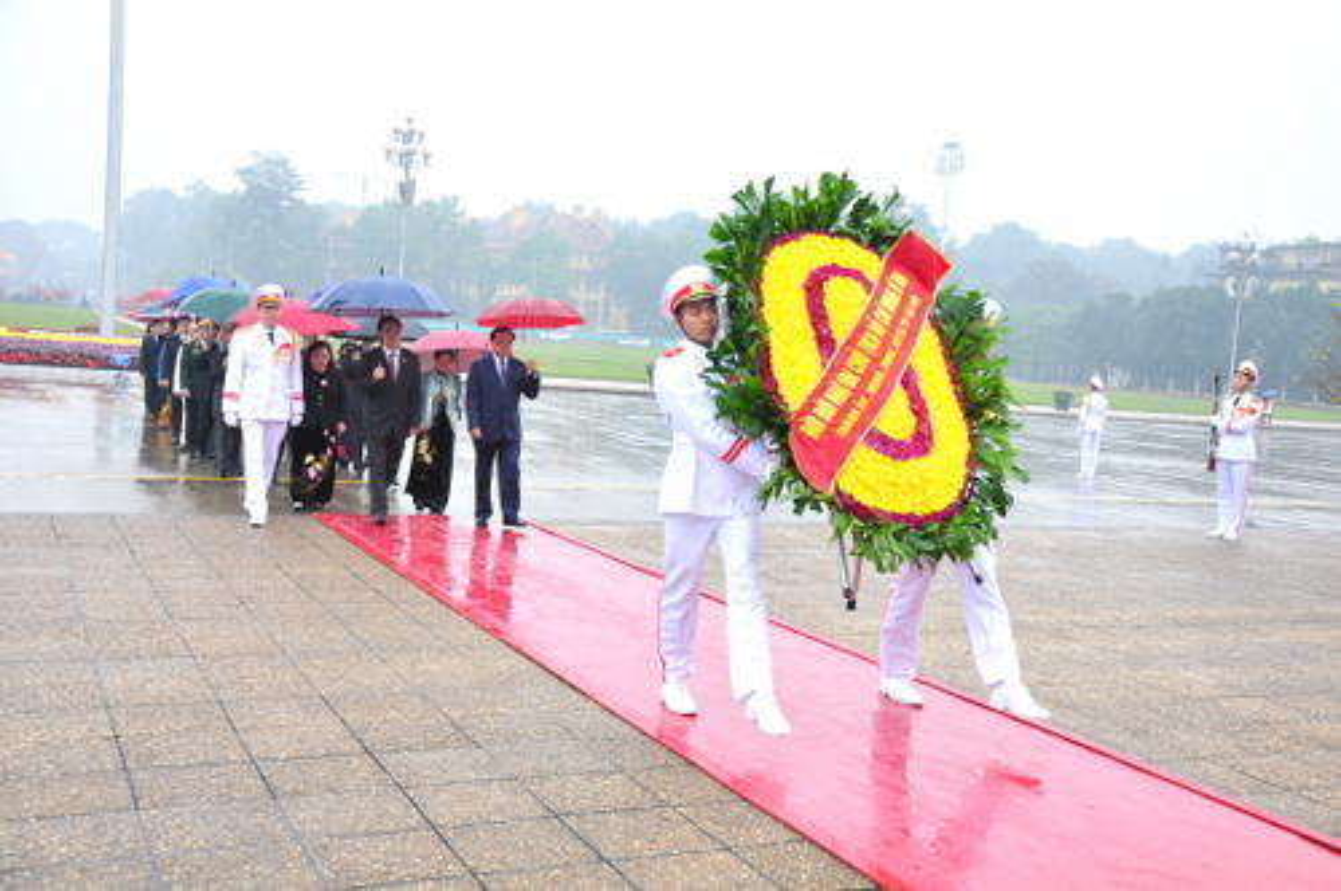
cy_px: 446
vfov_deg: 35.4
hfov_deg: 51.3
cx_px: 670
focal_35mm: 38
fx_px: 1395
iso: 640
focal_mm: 25
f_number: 6.3
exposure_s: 1/60
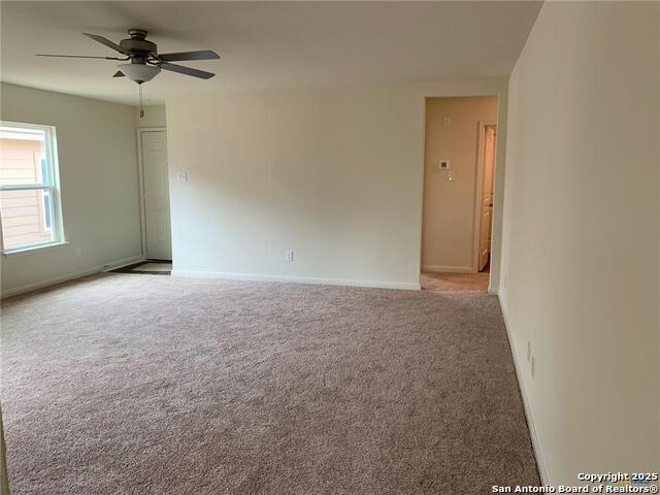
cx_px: 330
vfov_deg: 53.1
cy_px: 248
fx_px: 496
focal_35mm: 26
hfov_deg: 67.3
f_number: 1.8
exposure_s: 1/60
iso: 50
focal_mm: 4.25
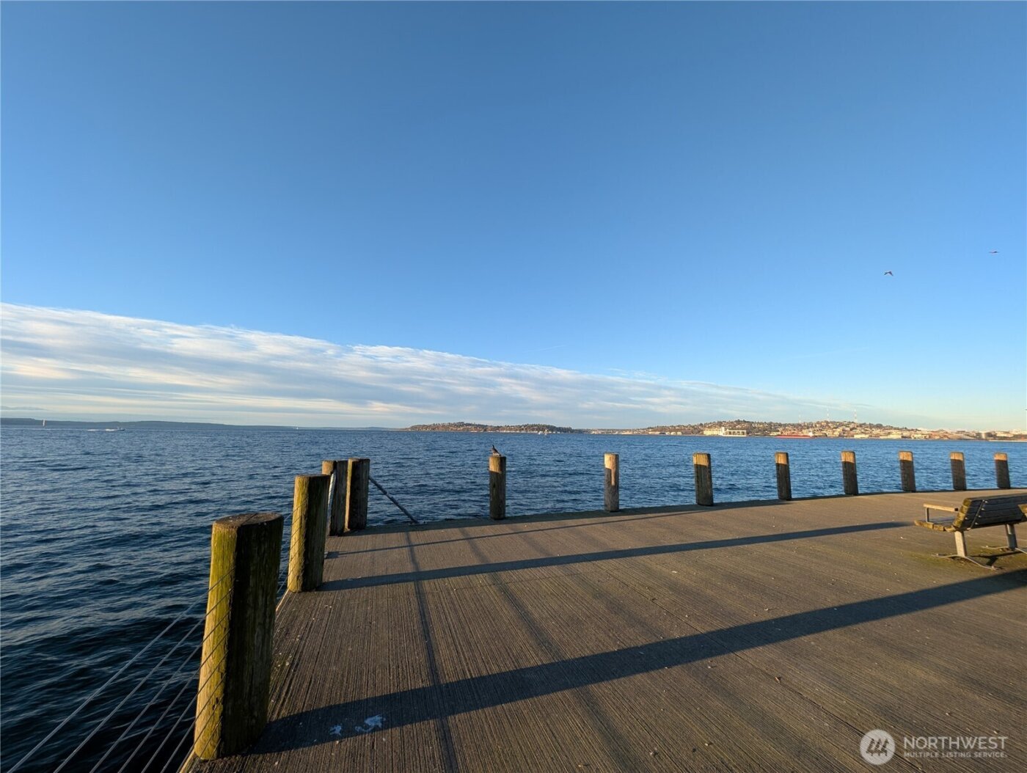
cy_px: 386
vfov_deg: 94.6
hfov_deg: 110.5
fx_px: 357
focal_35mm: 12
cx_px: 514
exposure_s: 1/560
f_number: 1.95
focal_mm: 2.23
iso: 39
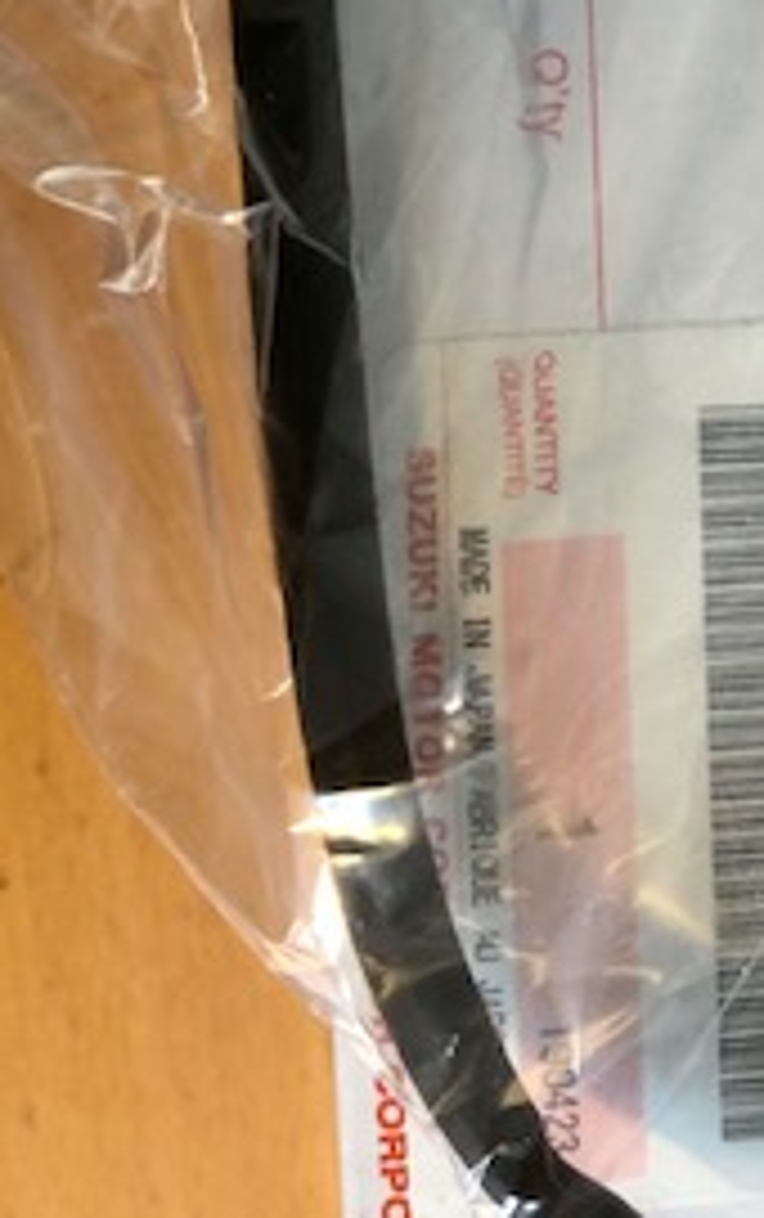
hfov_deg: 18.1
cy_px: 135
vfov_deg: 28.3
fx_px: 2326
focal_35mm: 70
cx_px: 782
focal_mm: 3.99
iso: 50
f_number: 1.8
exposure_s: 1/17
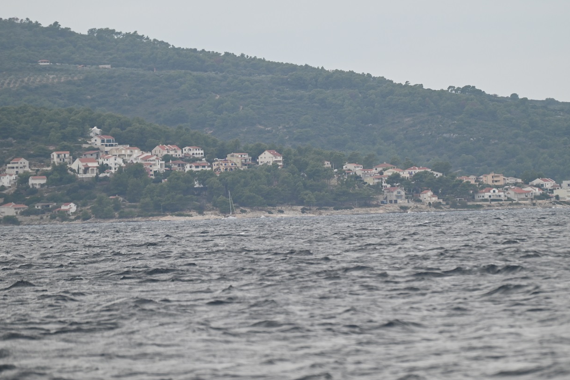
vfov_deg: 3.7
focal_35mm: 368
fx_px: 5828
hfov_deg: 5.6
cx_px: 317
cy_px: 151
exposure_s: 1/1000
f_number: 5.6
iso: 360
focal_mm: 300
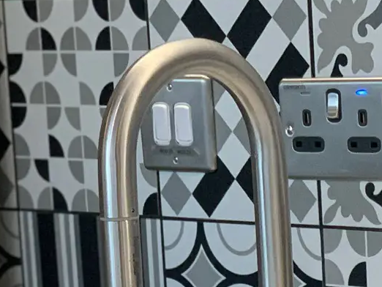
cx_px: 543
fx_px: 2252
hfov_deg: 9.5
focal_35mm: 204
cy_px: 356
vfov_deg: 7.2
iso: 160
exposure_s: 1/60
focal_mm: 6
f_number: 2.4
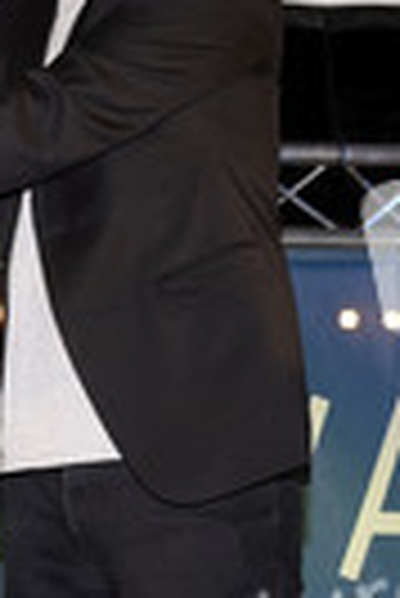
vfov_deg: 17.8
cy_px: 454
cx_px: -175
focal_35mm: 114
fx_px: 1895
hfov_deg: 11.6
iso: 800
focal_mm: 38
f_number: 6.3
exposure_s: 1/160
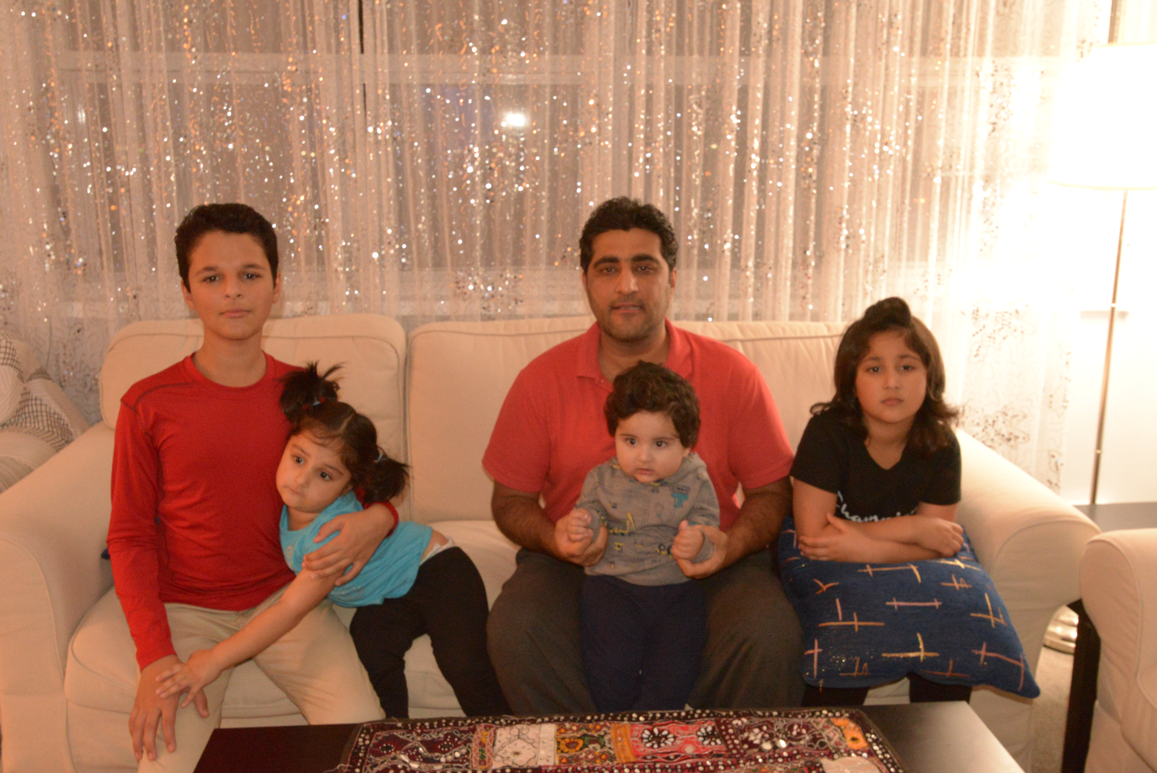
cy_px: 386
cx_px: 578
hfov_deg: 54.4
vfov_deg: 37.9
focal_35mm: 35
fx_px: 1125
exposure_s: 1/25
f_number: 11
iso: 6400
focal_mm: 35
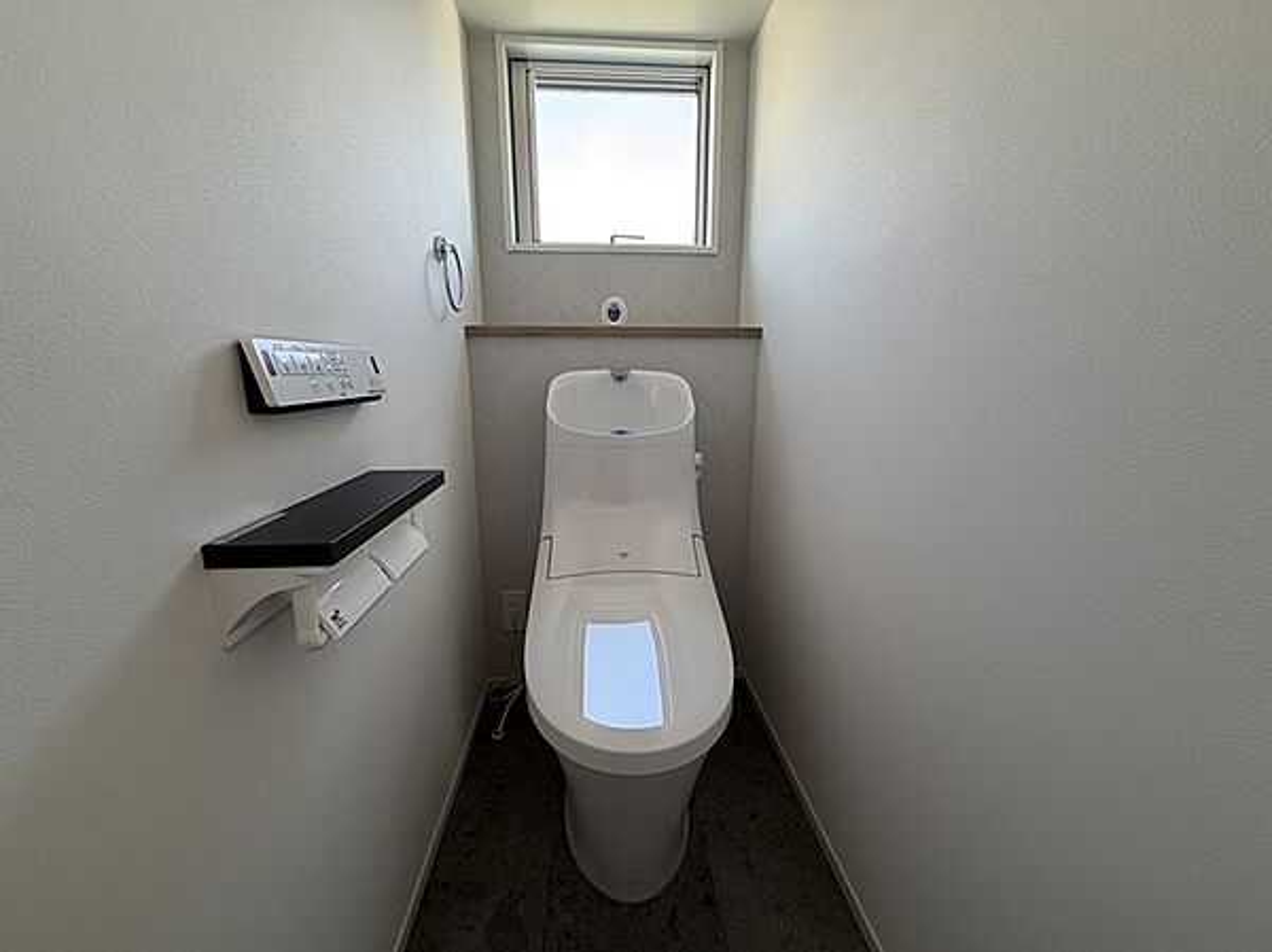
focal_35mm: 14
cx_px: 636
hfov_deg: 102.1
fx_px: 514
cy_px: 476
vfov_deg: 85.6
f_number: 2.2
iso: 160
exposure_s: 1/121
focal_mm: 2.22
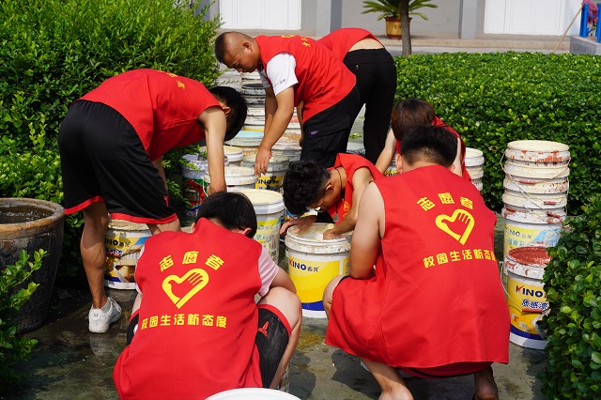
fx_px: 918
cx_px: 300
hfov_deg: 36.3
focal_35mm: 55
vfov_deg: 24.6
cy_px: 200
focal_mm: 55
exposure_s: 1/160
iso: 100
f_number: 10
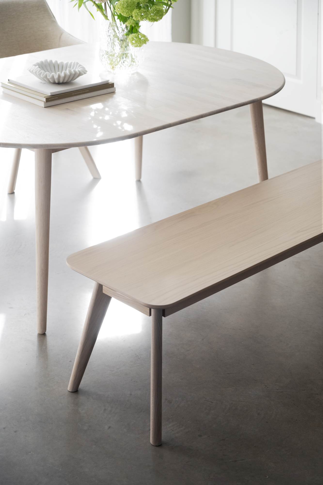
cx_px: 162
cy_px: 242
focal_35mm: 70
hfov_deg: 19.5
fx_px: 942
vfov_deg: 28.8
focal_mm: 70
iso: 100
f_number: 4
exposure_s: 1/80
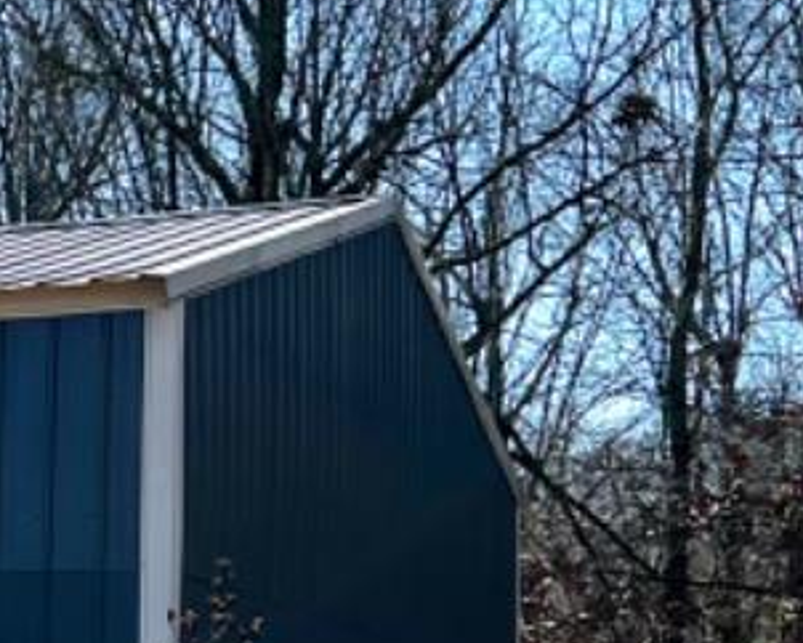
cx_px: -774
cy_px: 772
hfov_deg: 13.3
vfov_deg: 12.0
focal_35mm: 126
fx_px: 2996
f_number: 1.5
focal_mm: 5.7
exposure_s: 1/4274
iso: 50
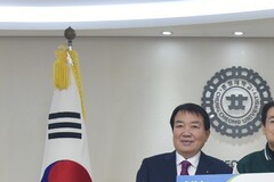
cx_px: 251
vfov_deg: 17.5
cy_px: 205
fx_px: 571
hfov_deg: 26.0
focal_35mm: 75
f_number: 5.6
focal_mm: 30
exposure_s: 1/125
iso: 2000
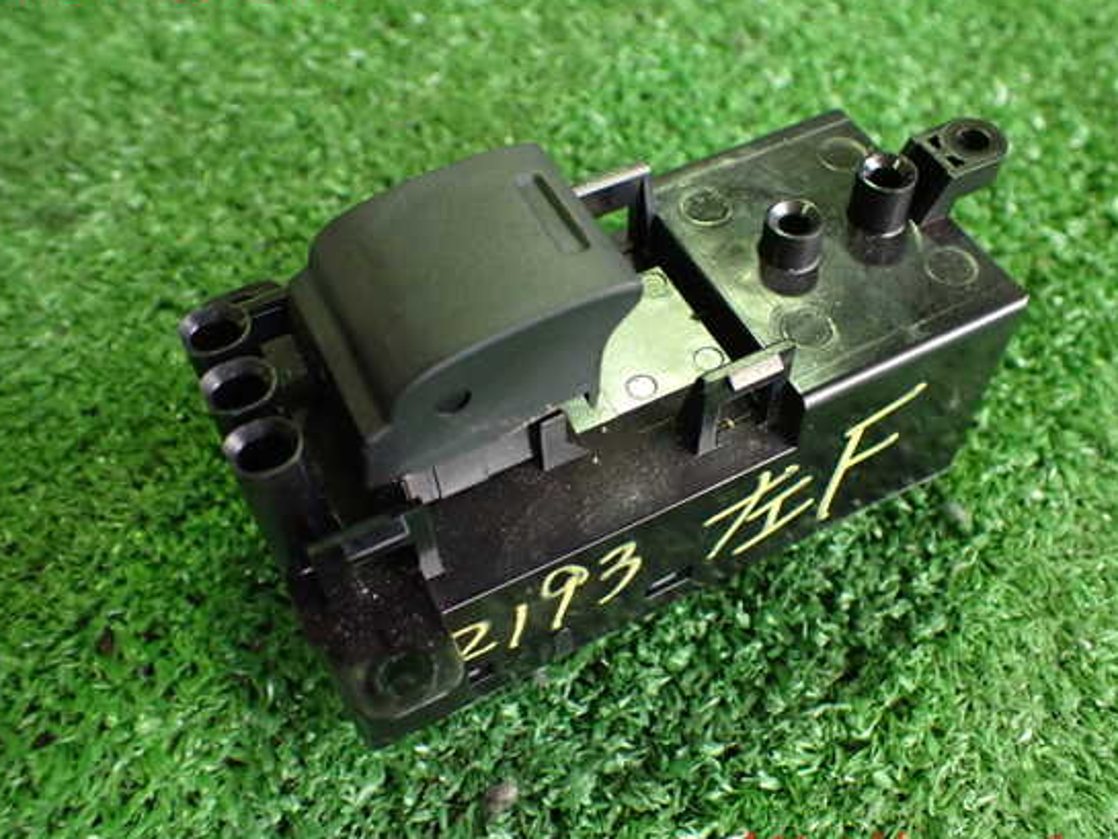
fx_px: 1066
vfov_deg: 43.0
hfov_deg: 55.3
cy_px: 418
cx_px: 595
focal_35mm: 33
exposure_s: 1/80
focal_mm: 5.4
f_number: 2.3
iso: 800
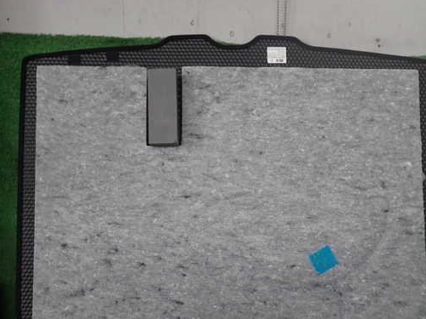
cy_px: 168
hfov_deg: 51.2
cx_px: 239
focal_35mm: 36
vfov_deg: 39.6
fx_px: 443
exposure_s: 1/125
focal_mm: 5.4
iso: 160
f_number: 2.3
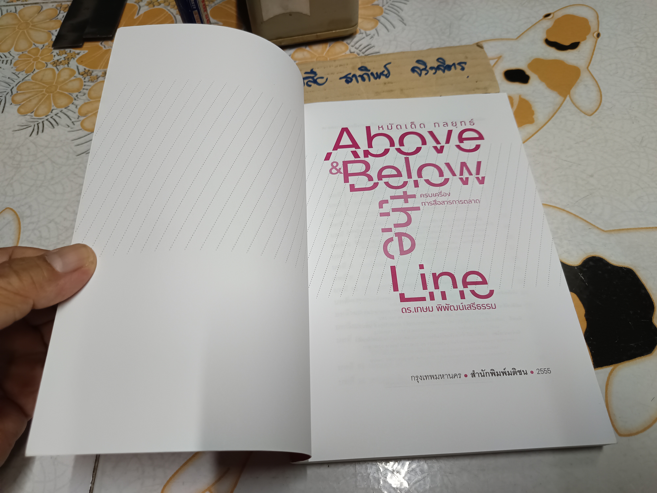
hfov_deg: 71.6
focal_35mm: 24
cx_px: 328
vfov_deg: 56.8
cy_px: 246
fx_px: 456
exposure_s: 1/50
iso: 979
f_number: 1.7
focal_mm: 5.31
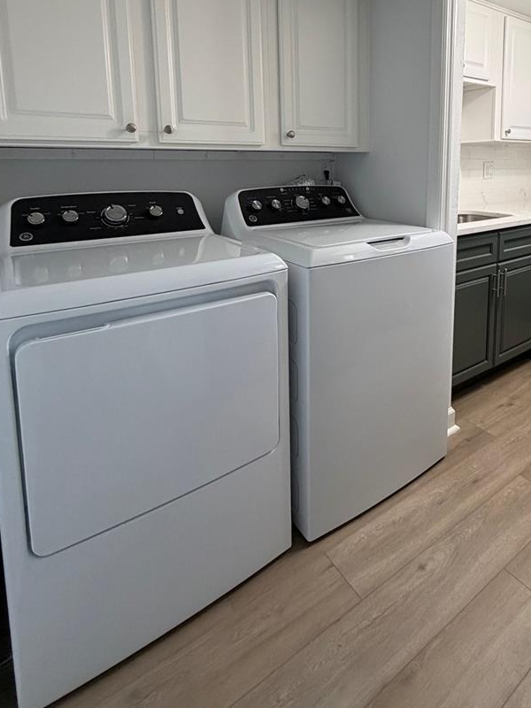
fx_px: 430
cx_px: 335
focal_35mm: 21
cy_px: 217
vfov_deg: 75.6
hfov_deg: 62.5
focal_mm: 2.22
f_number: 2.2
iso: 320
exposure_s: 1/120
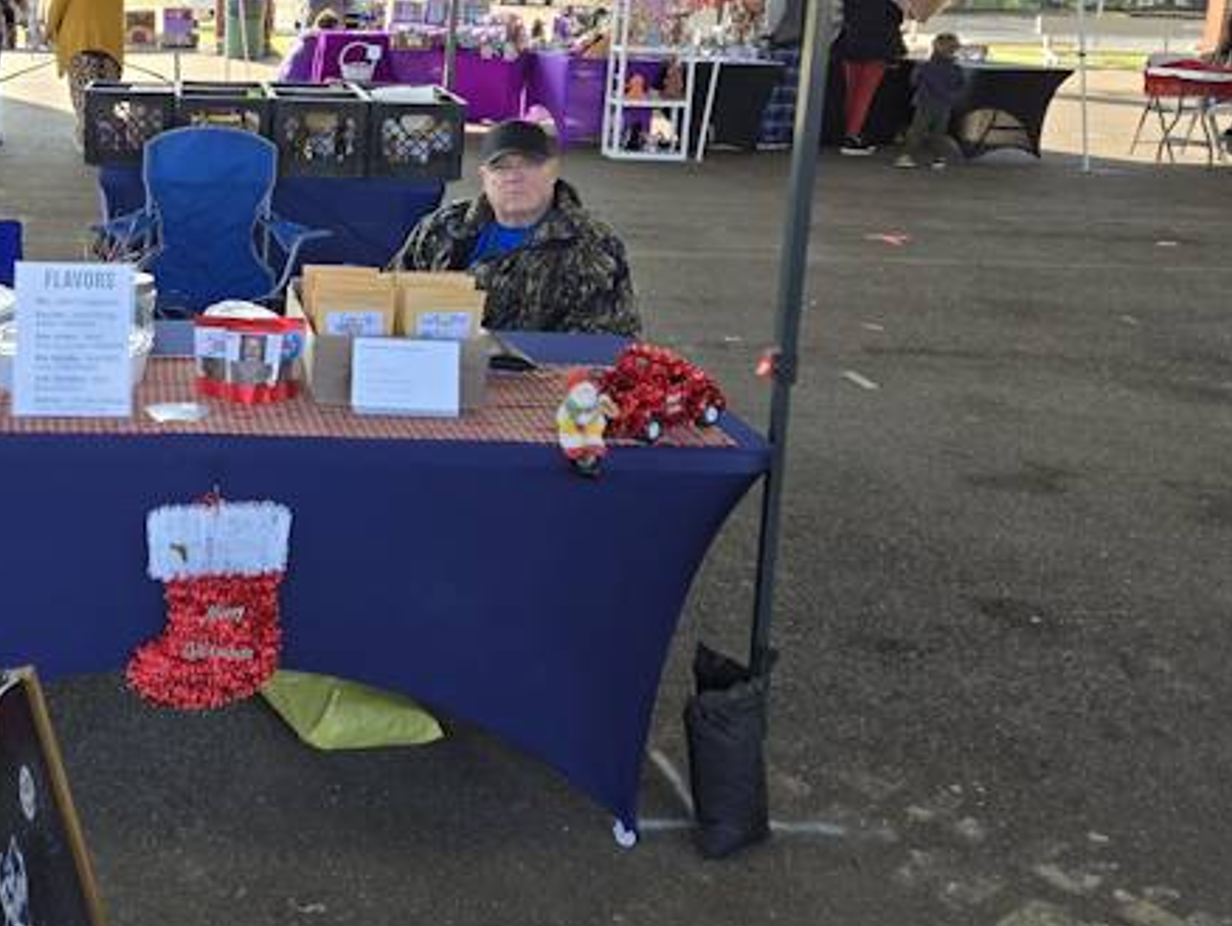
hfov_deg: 41.8
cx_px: 163
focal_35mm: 42
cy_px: 256
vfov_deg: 33.8
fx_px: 1496
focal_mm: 5.4
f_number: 1.8
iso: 25
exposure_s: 1/526
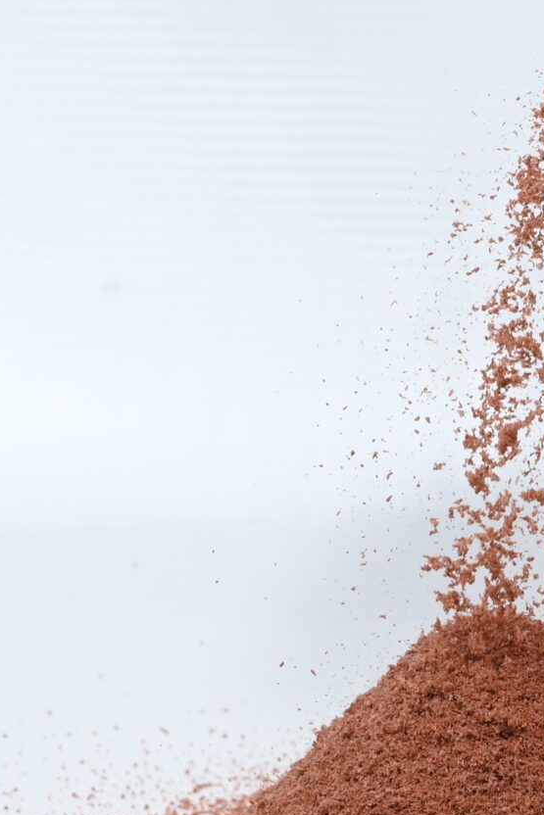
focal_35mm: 166
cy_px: 306
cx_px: 632
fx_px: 3761
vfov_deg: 12.4
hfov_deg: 8.2
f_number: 10
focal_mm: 54
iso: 200
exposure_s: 1/125
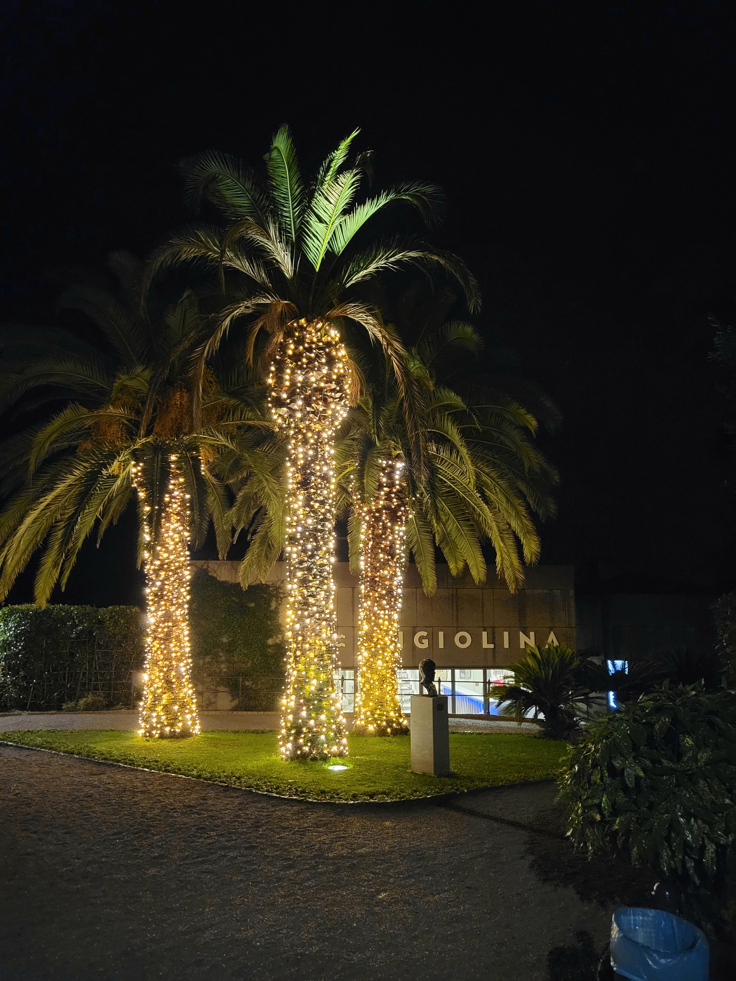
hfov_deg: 53.1
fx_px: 737
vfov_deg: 67.3
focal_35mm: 26
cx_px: 368
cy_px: 490
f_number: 1.8
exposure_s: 1/25
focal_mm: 5.4
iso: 1250
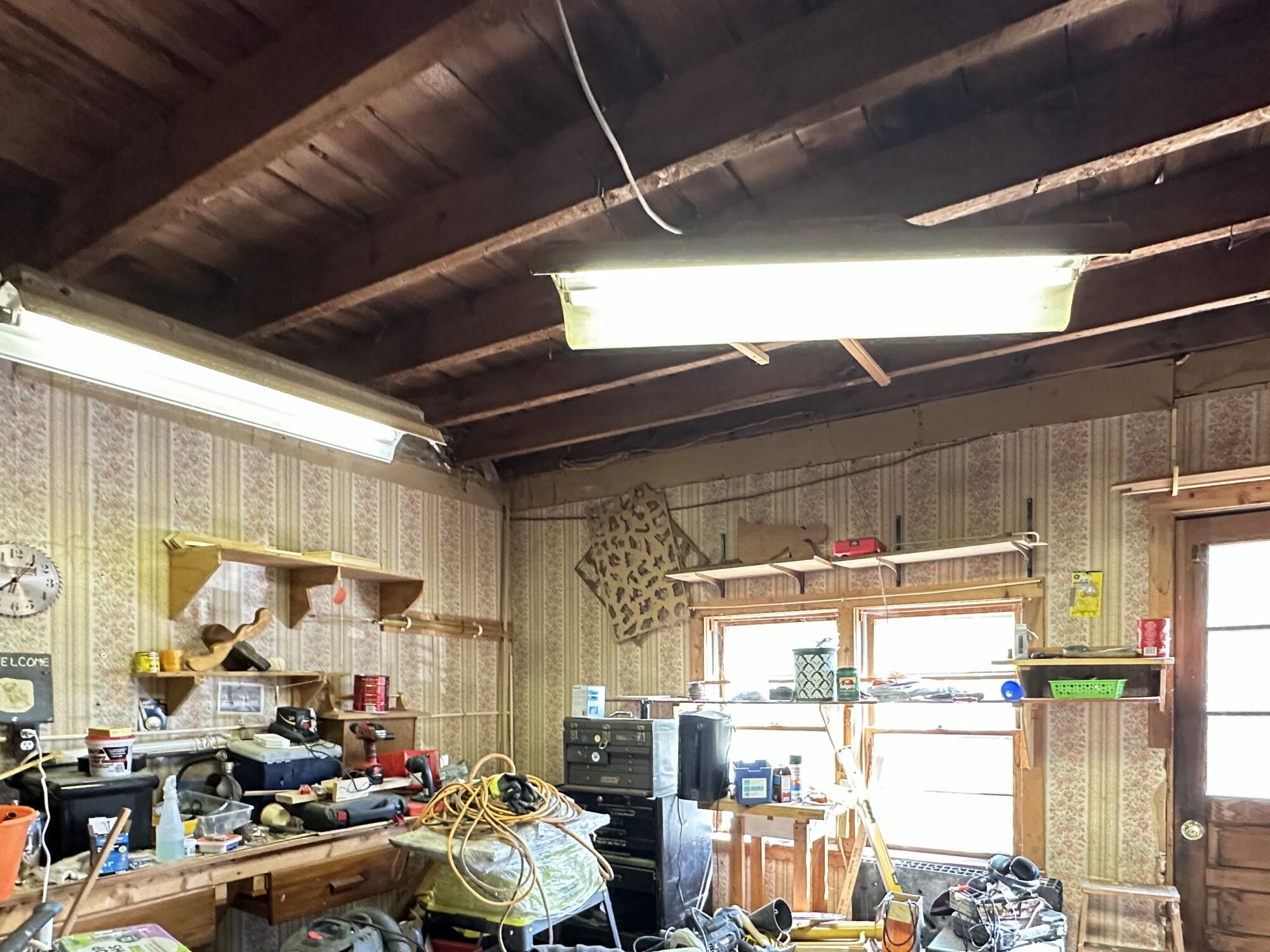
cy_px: 703
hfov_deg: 78.7
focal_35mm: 21
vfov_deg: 60.3
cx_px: 708
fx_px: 770
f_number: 2.2
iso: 800
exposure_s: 1/60
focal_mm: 2.22
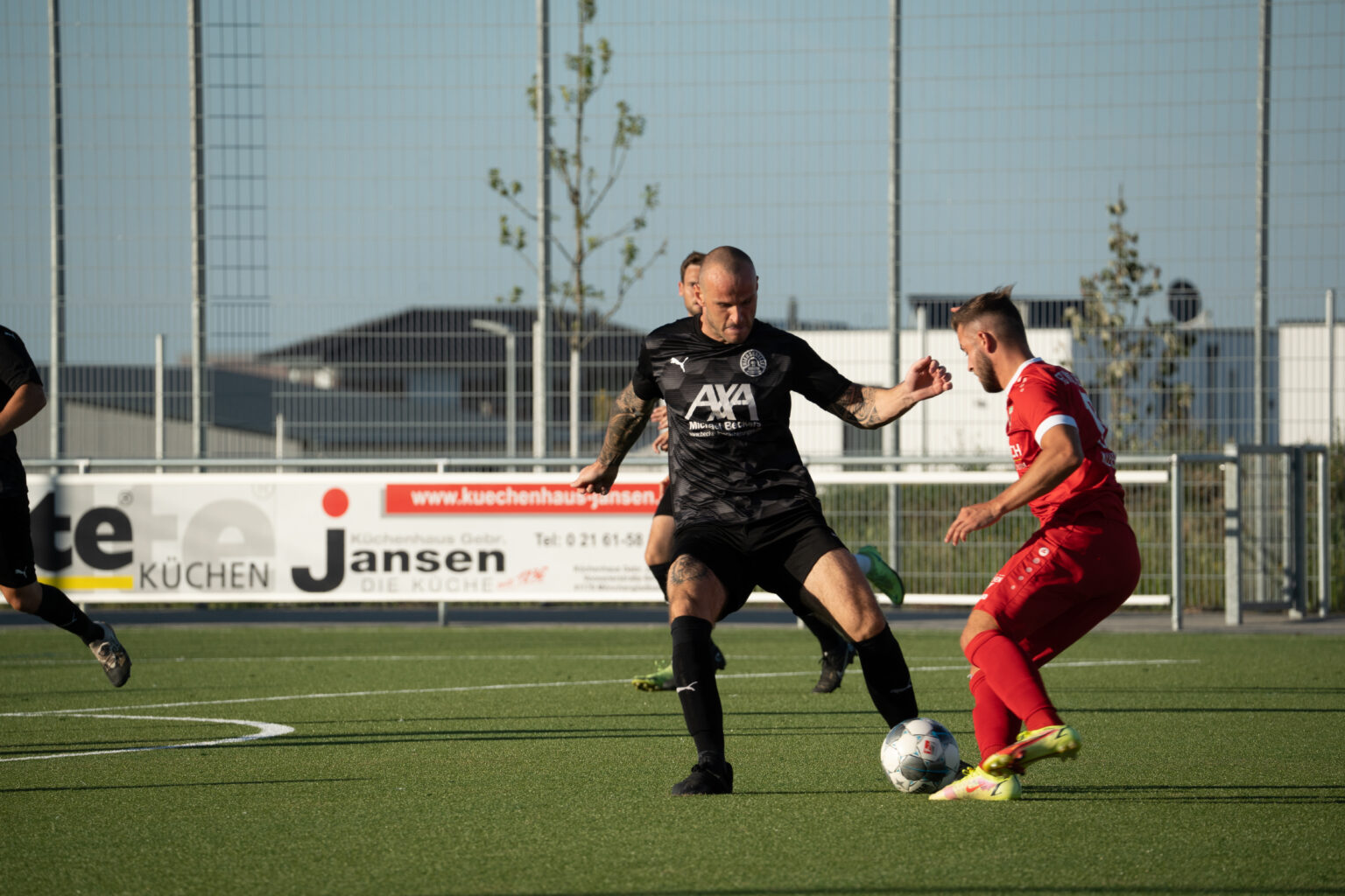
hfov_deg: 6.3
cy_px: 448
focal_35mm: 328
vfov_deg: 4.2
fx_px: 12242
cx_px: 672
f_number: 9
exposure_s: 1/1000
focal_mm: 327.7
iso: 400
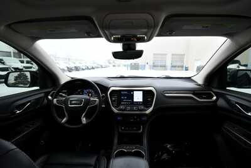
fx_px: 119
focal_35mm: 17
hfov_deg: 93.3
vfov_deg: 70.5
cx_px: 126
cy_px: 84
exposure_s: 1/250
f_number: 5
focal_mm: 11.5
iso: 400
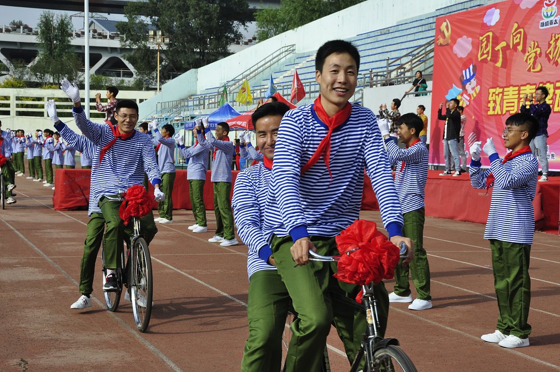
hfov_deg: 27.0
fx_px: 1165
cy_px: 186
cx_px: 280
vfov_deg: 18.1
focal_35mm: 75
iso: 200
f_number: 10
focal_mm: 50
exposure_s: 1/250
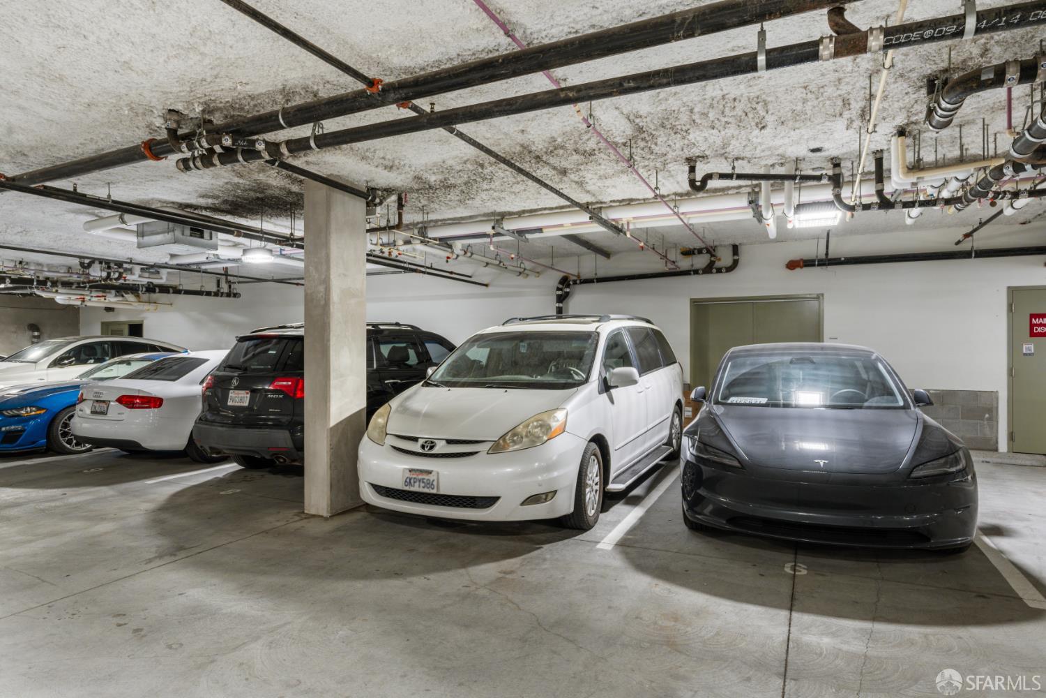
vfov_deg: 60.7
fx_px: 596
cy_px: 349
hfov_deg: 82.6
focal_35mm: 20
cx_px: 523
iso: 400
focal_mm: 20.5
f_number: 8
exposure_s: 1/1.25
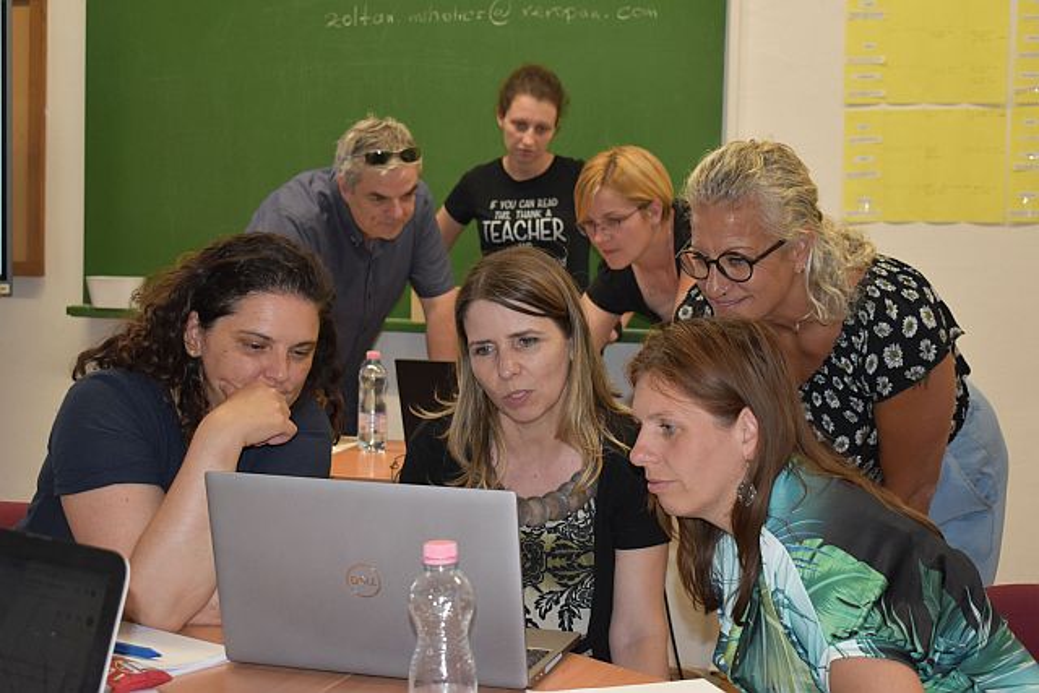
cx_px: 520
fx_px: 1645
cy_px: 346
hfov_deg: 35.0
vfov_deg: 23.8
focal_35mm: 57
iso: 1250
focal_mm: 38
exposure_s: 1/125
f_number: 4.8
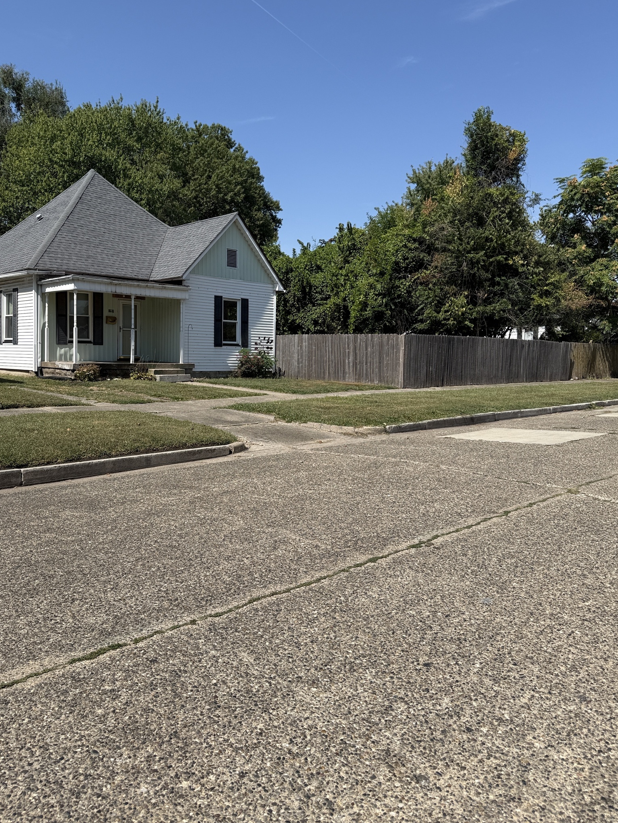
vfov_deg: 65.2
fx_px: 643
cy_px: 376
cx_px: 278
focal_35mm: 27
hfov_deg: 51.3
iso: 80
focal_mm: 6.76
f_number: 1.78
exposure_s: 1/4673
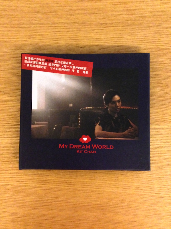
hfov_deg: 42.9
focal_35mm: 33
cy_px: 114
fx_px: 217
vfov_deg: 55.4
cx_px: 86
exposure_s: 1/15
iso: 800
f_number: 2.4
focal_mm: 4.12
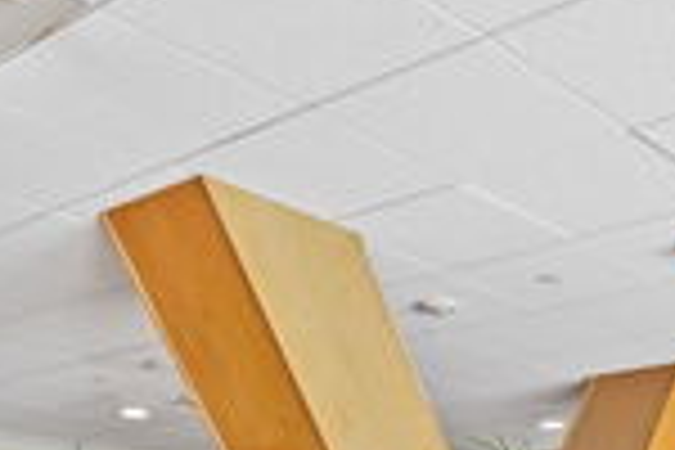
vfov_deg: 19.7
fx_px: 1144
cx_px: 526
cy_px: 652
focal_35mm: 61
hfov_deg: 32.1
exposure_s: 1/20
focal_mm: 19
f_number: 8
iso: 800
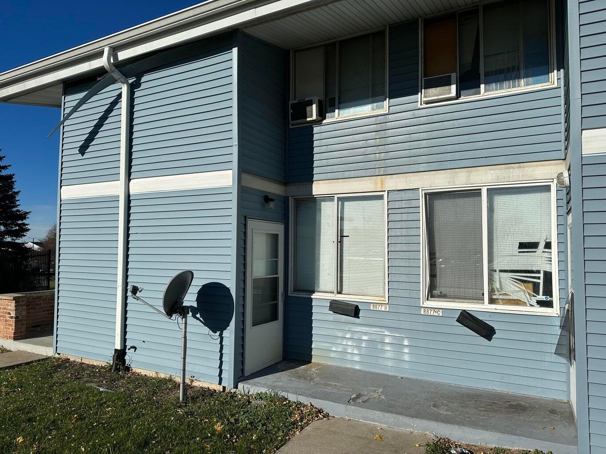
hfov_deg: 71.6
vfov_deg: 56.8
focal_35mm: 24
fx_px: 420
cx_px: 303
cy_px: 227
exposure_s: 1/12048
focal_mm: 6.86
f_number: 1.78
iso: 80
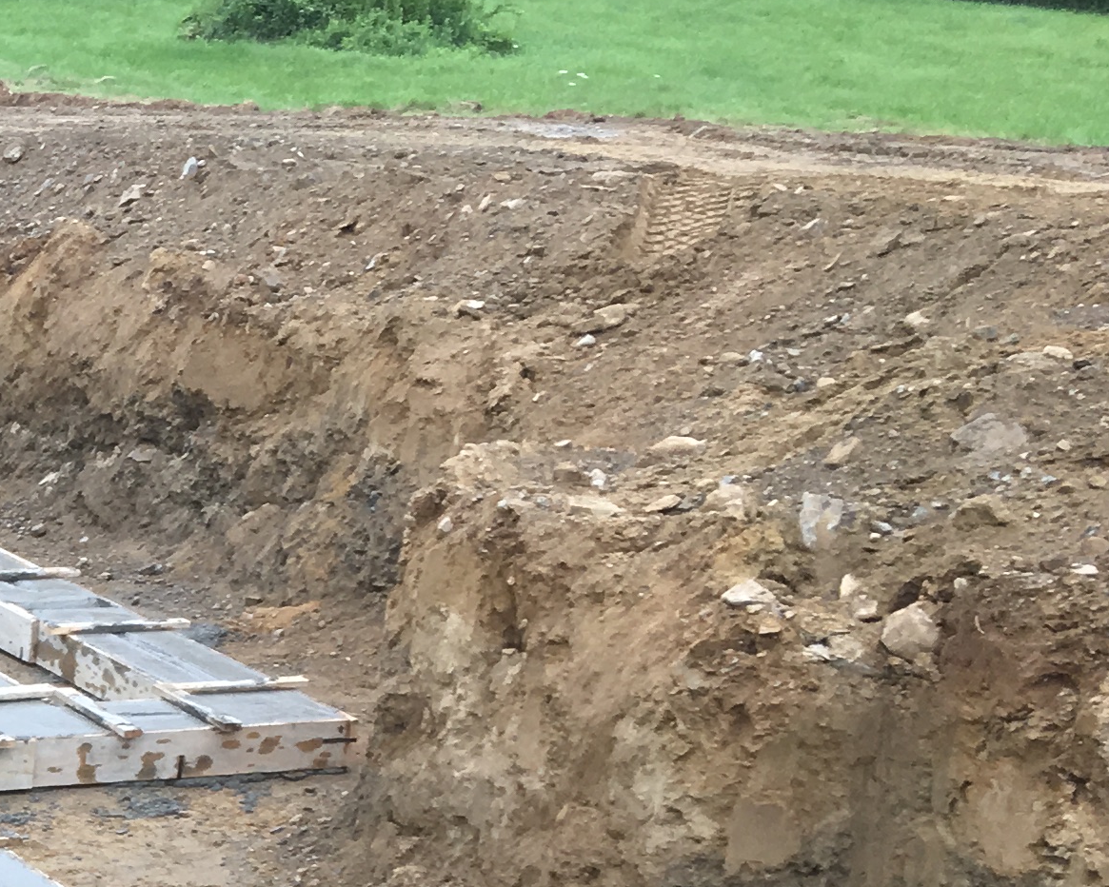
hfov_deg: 16.8
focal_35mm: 98
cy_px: 1109
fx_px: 3217
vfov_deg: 15.1
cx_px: -782
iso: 25
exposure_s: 1/164
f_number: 2.2
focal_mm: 4.15
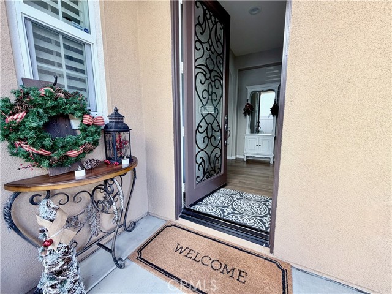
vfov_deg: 85.7
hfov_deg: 102.1
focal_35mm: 14
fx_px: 159
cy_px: 147
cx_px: 196
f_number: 2.2
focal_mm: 2.22
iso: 64
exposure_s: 1/121
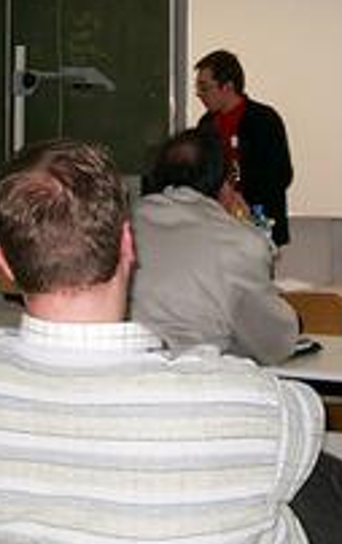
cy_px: 75
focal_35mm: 124
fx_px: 1841
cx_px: 331
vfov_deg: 16.6
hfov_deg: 10.5
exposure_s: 1/60
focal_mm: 7.6
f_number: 2.6
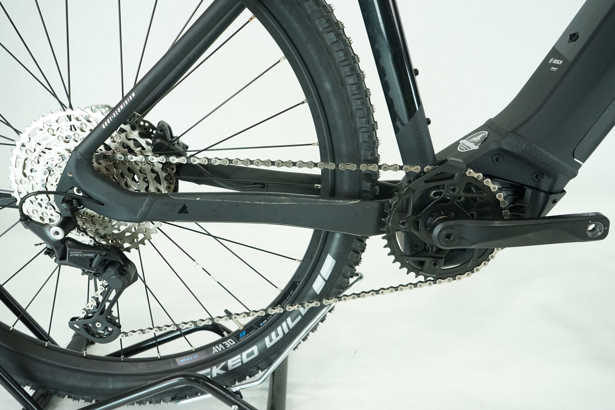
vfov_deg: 46.4
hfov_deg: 65.5
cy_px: 205
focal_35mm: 28
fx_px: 478
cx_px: 308
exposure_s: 1/200
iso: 3200
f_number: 7.1
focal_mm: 28
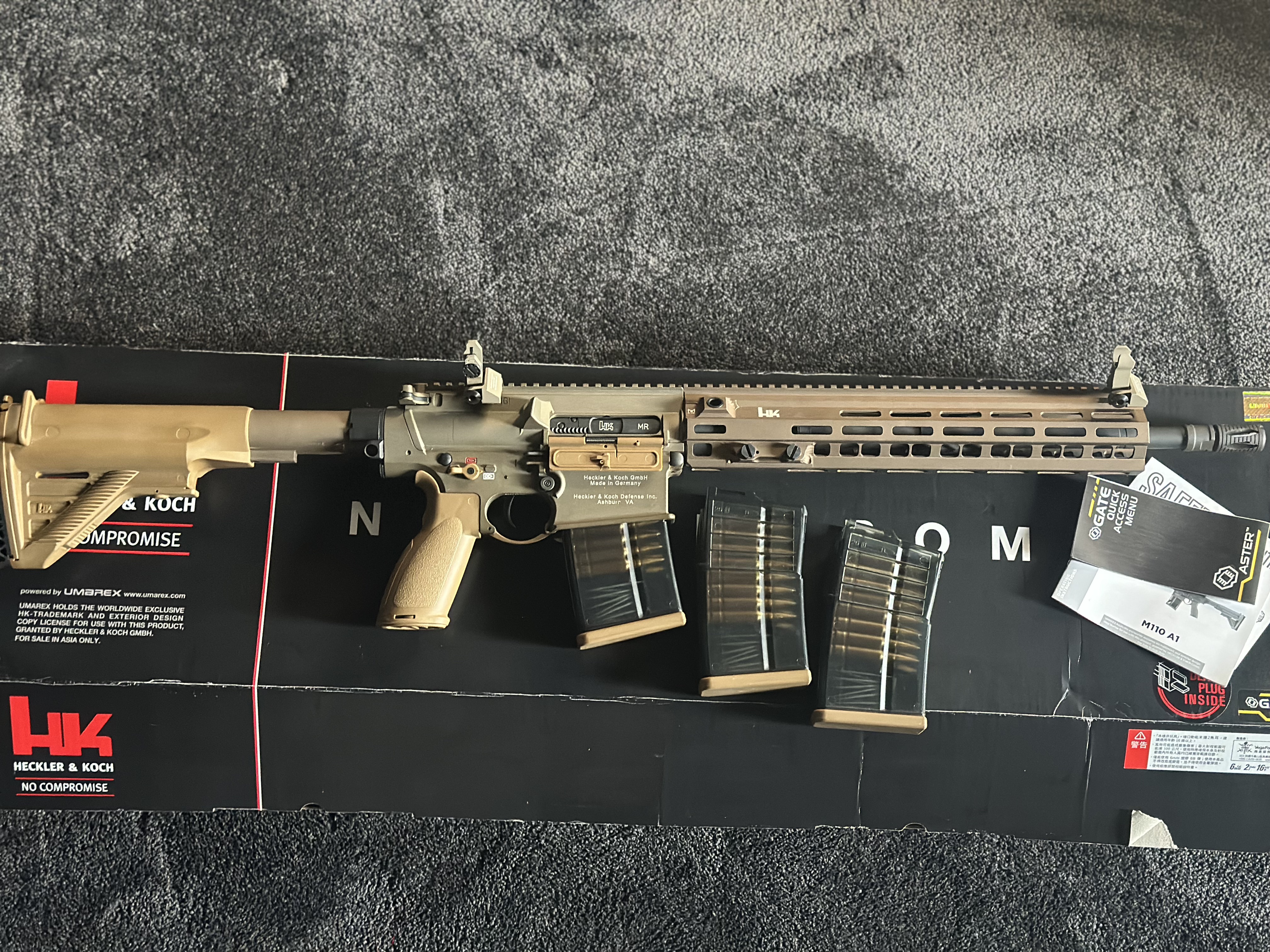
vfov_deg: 30.3
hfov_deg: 39.7
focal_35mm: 48
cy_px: 476
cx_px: 635
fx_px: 1761
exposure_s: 1/30
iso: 800
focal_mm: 6.86
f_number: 1.78
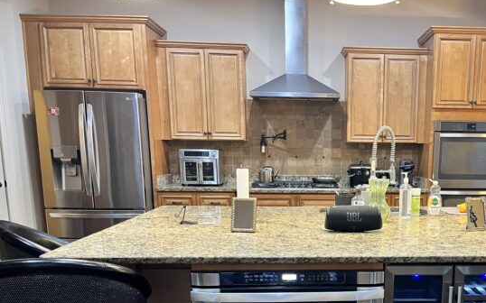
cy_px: 267
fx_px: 543
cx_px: 347
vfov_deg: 30.0
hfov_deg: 46.9
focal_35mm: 41
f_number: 1.6
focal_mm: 5.1
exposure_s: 1/60
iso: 500
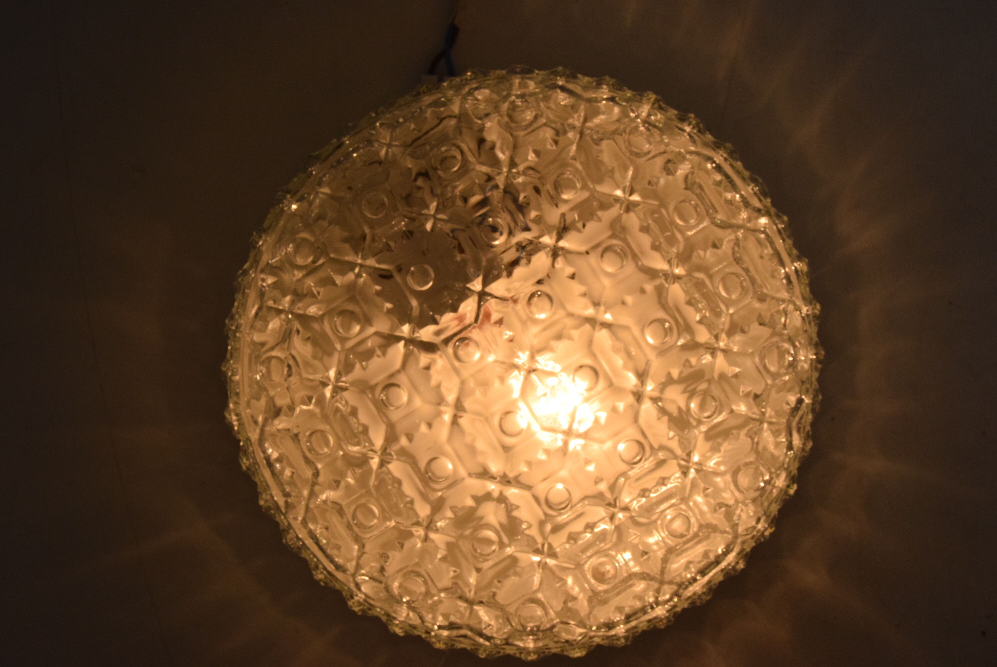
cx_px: 498
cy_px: 334
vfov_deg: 19.0
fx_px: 1995
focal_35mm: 72
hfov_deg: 28.1
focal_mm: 48
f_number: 16
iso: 1600
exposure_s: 1/1000
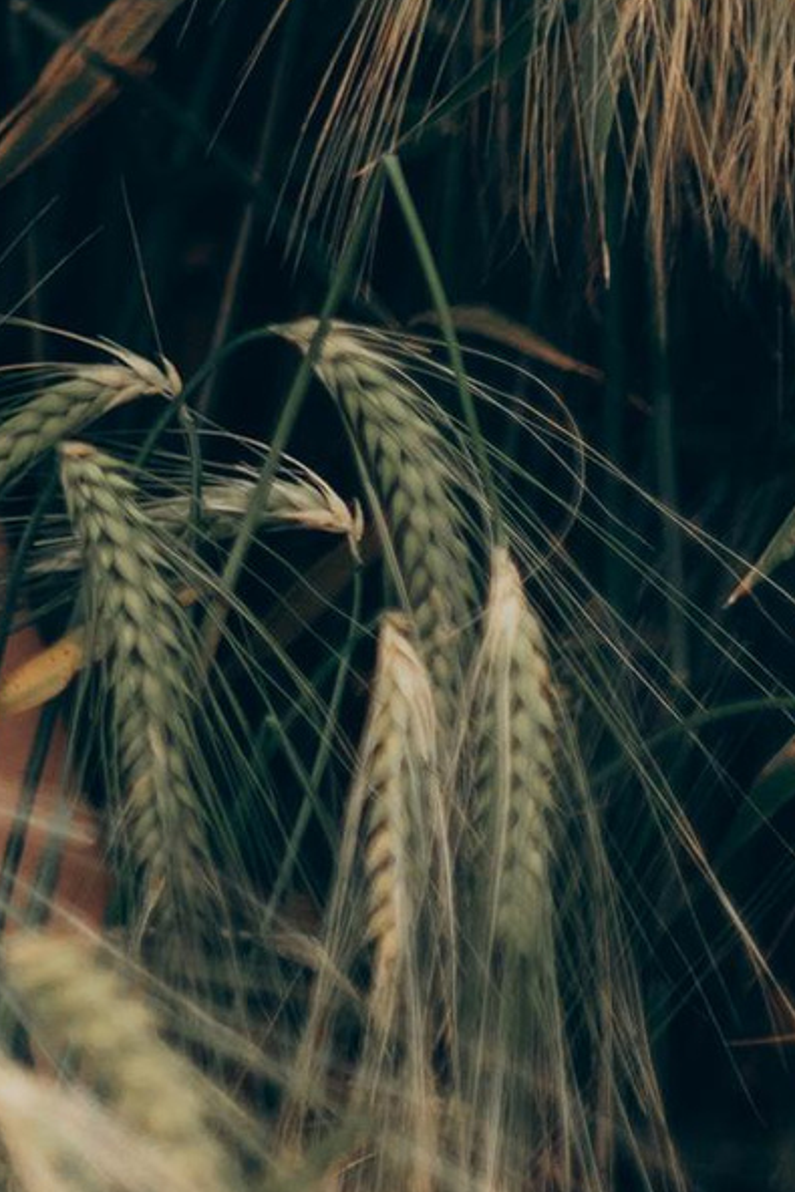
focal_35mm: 227
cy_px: -1024
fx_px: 7514
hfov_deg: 5.6
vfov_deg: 8.7
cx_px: -1701
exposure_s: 1/500
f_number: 1.4
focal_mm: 35
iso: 320
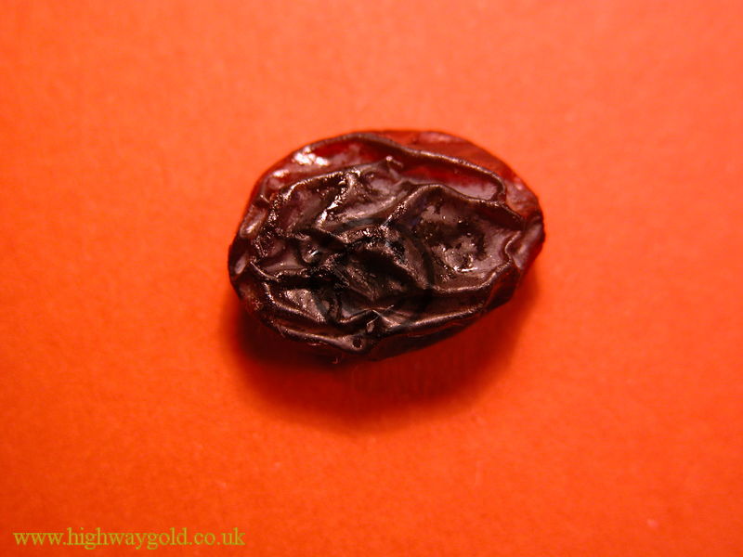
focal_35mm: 107
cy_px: 278
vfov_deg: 13.8
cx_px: 372
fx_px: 2297
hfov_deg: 18.4
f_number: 3.7
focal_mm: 27.3
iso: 100
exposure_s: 1/98.8
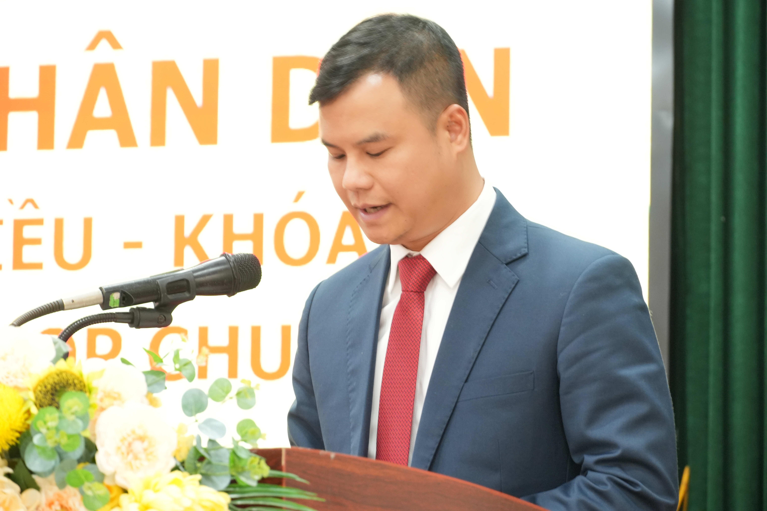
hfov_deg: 12.1
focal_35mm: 170
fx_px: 3611
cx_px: 384
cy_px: 256
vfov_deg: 8.1
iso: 1600
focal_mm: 113
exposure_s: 1/20
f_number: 7.1
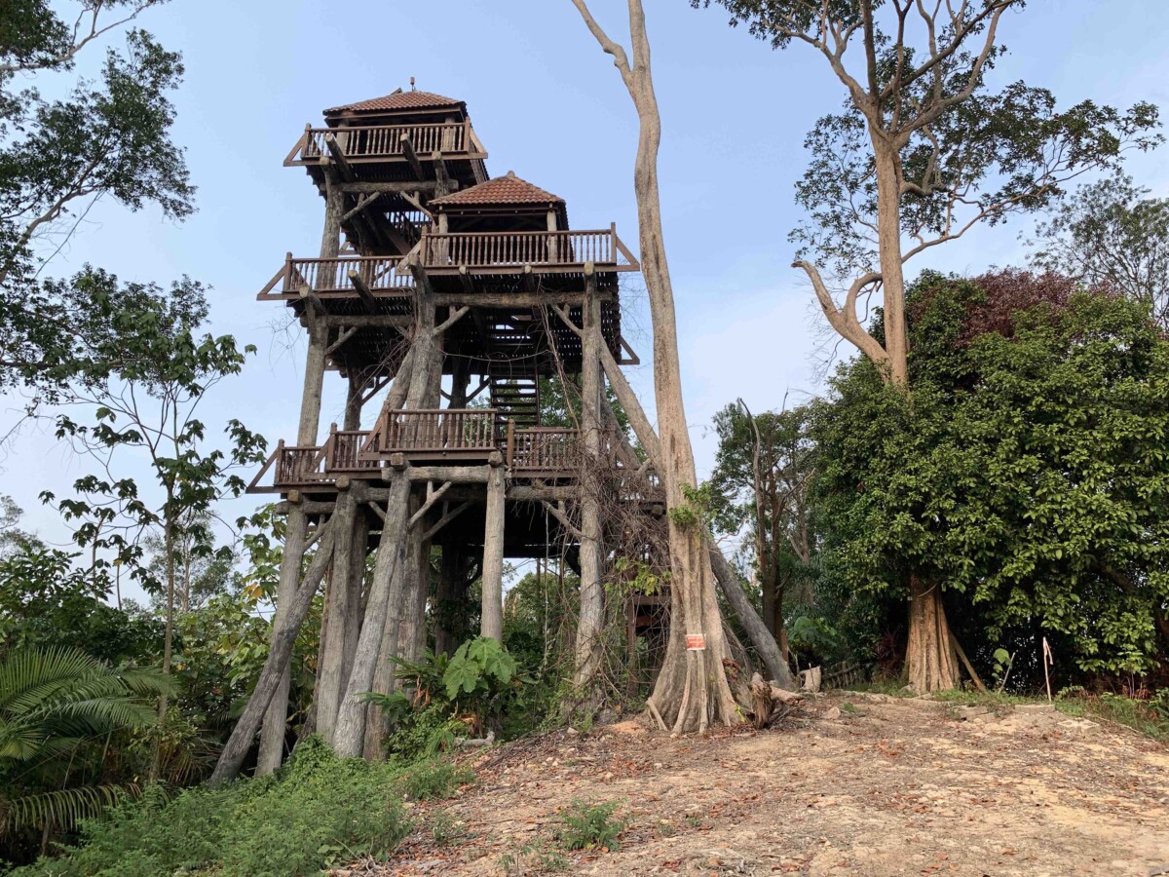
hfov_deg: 67.3
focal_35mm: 26
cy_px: 438
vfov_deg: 53.1
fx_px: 878
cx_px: 584
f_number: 1.8
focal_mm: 4.25
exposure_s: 1/954
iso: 25
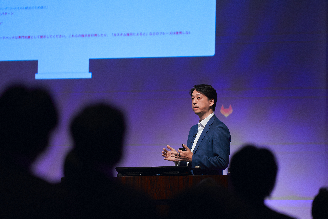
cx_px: 164
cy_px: 110
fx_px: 1823
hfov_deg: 10.3
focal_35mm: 200
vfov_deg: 6.9
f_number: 2.8
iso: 2000
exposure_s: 1/400
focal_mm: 200
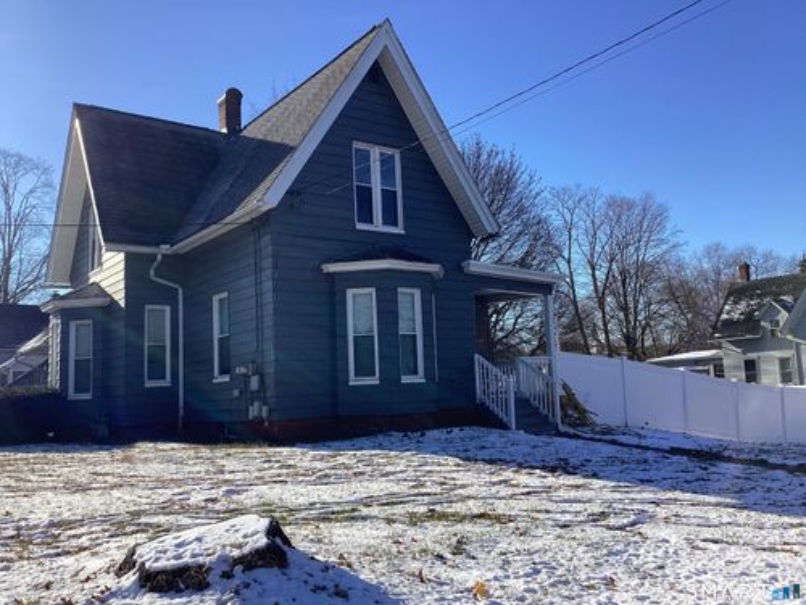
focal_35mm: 31
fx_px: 722
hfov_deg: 58.4
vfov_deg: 45.4
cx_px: 403
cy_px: 302
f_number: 2.4
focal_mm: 3.3
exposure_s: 1/1274
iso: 25
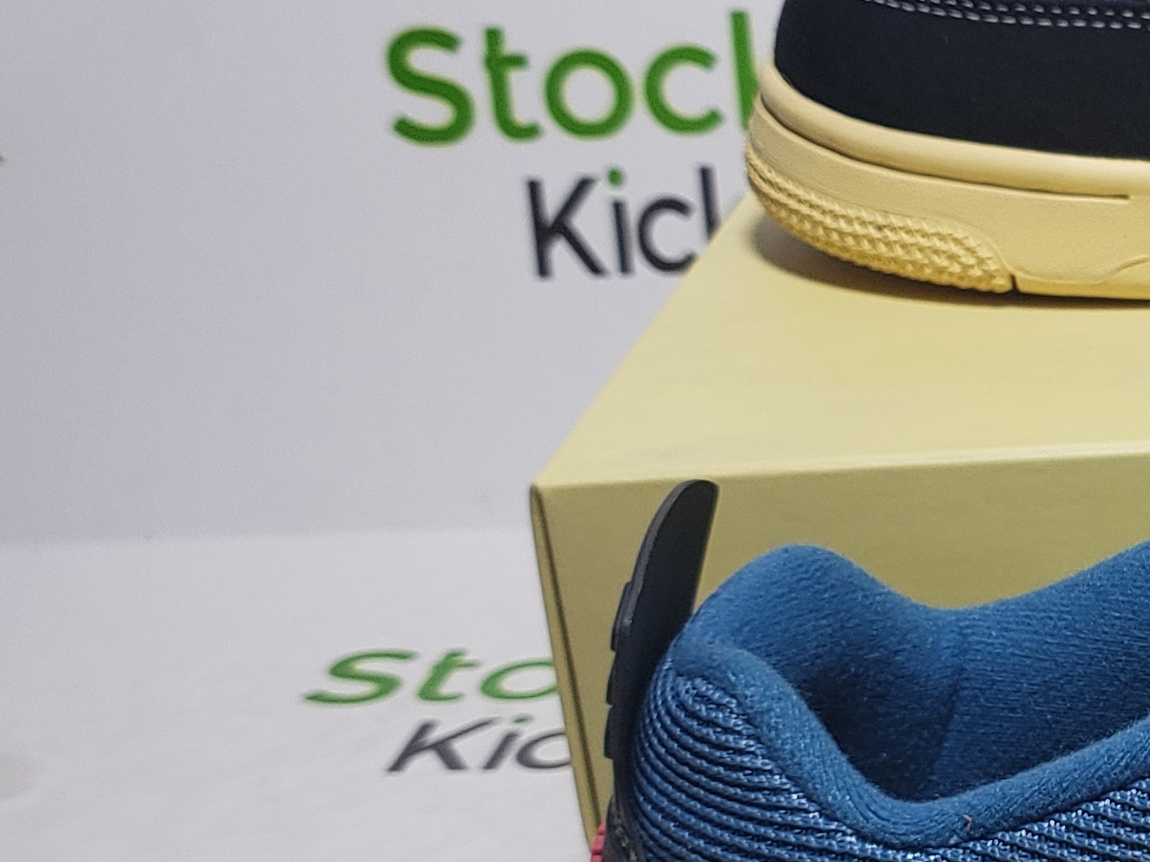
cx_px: 1575
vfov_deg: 17.0
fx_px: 2891
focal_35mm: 87
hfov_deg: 20.2
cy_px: 544
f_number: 1.5
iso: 50
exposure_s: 1/434
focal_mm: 4.3
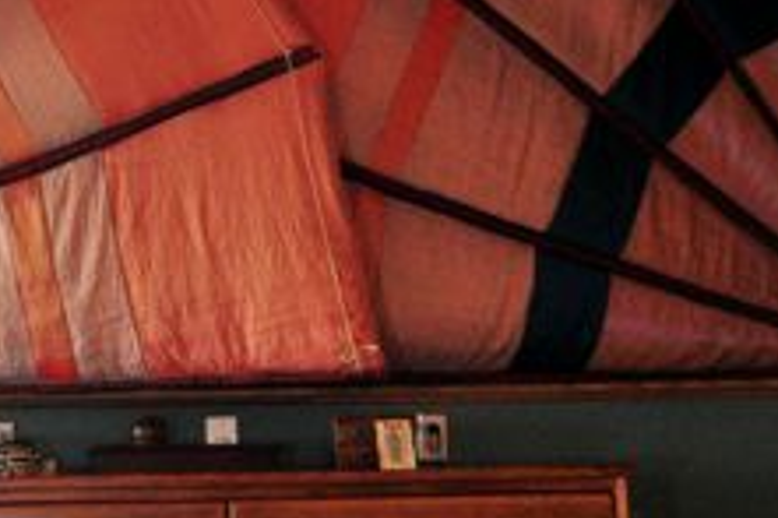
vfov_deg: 18.2
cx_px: 134
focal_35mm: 75
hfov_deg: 26.4
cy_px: 236
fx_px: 1620
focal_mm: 16
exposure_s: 1/200
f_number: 6.3
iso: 1600
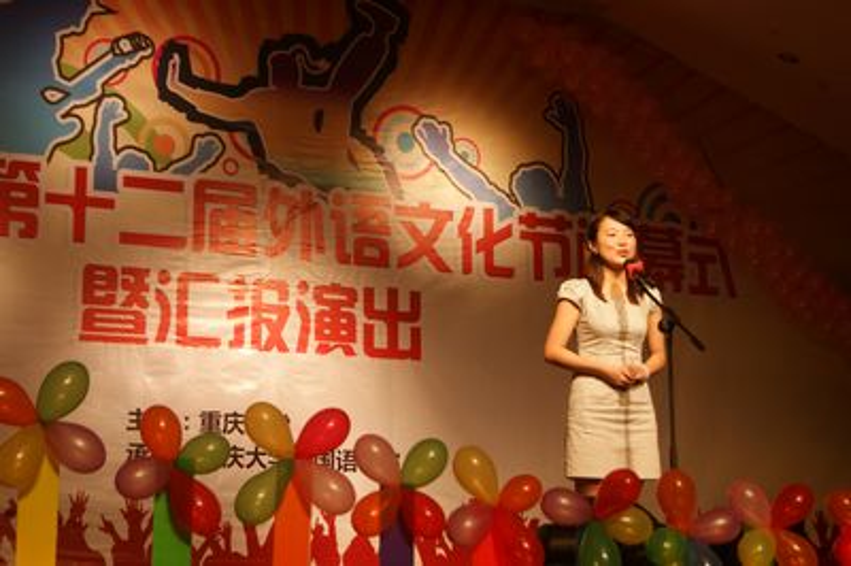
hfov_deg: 29.9
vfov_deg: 20.1
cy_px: 283
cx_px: 426
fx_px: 1594
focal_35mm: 68
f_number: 5.6
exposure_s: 1/80
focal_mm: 45
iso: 125
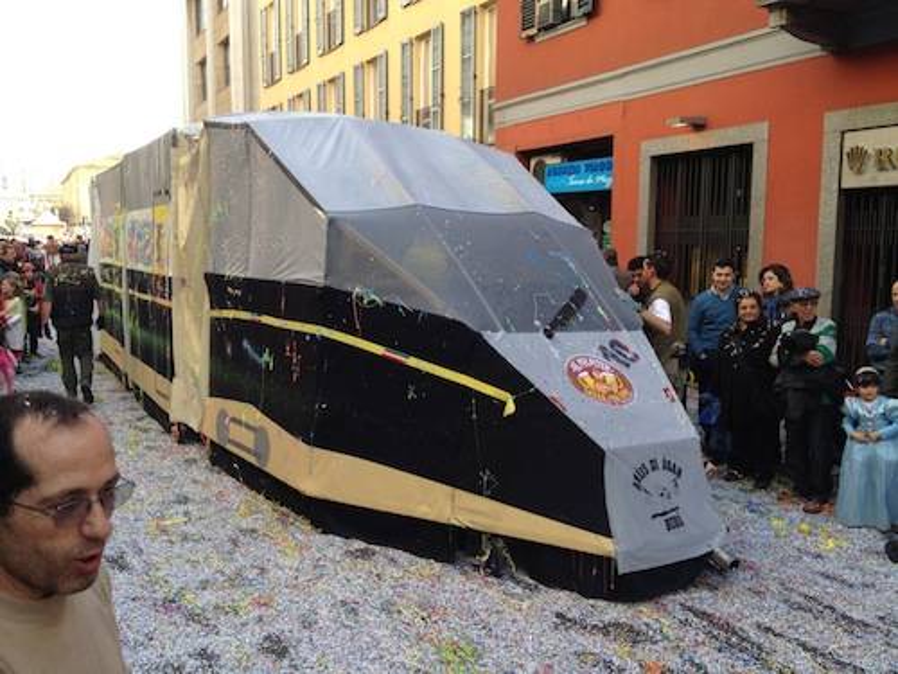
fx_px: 908
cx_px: 449
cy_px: 337
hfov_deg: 52.6
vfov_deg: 40.7
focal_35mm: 35
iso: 64
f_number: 2.4
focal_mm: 4.28
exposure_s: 1/173
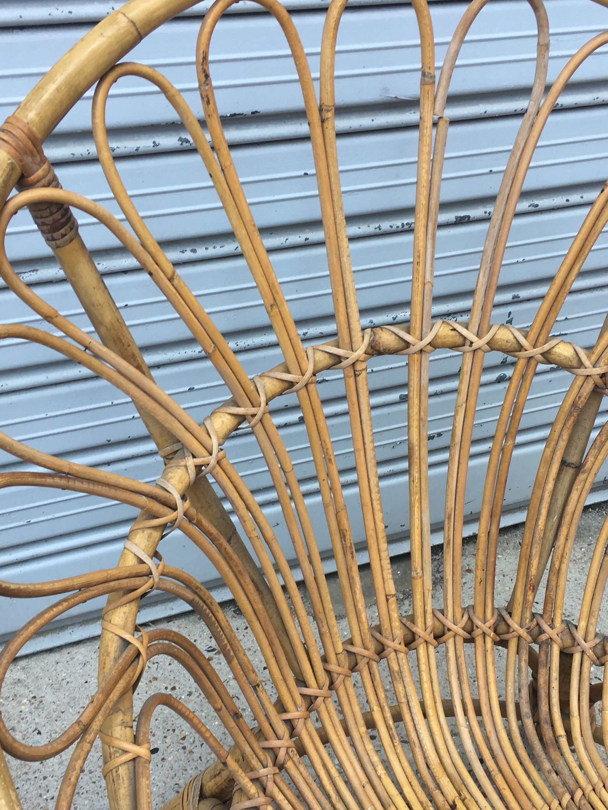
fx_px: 984
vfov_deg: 44.7
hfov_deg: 34.3
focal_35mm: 42
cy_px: 442
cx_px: 338
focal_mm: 4.15
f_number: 2.2
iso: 25
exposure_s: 1/118
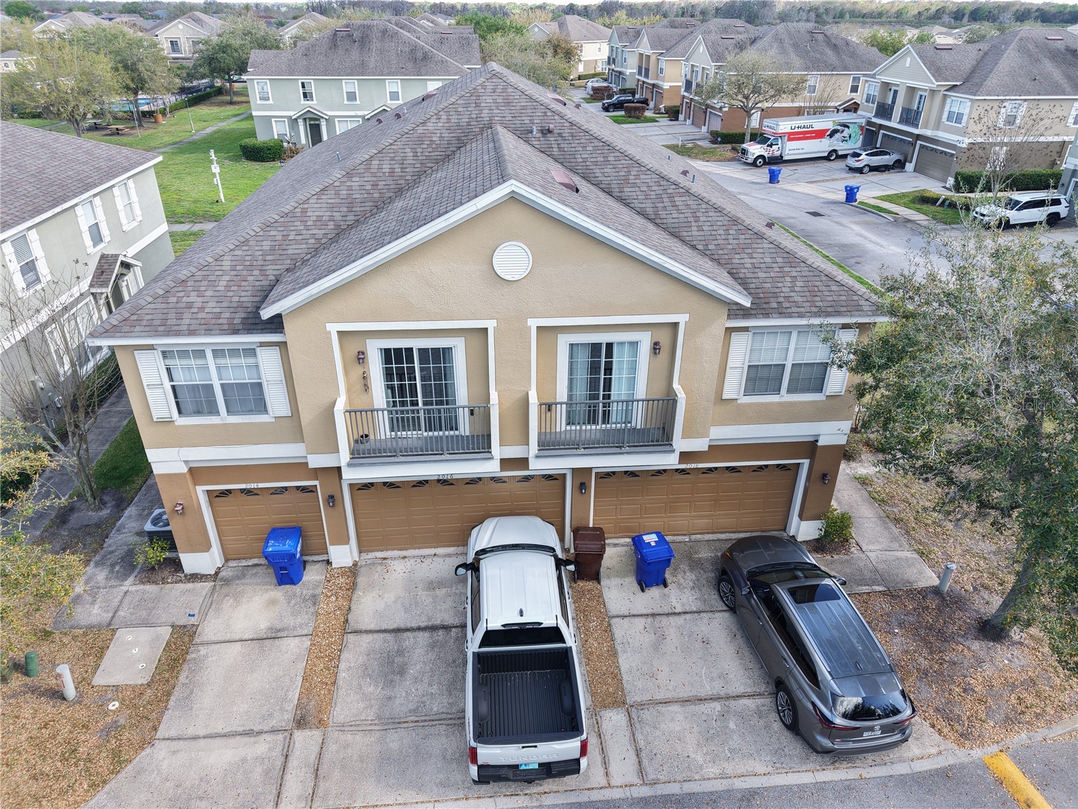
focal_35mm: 24
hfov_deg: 71.6
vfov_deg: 56.8
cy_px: 404
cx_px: 539
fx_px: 747
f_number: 1.8
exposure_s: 1/400
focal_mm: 8.67
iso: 100
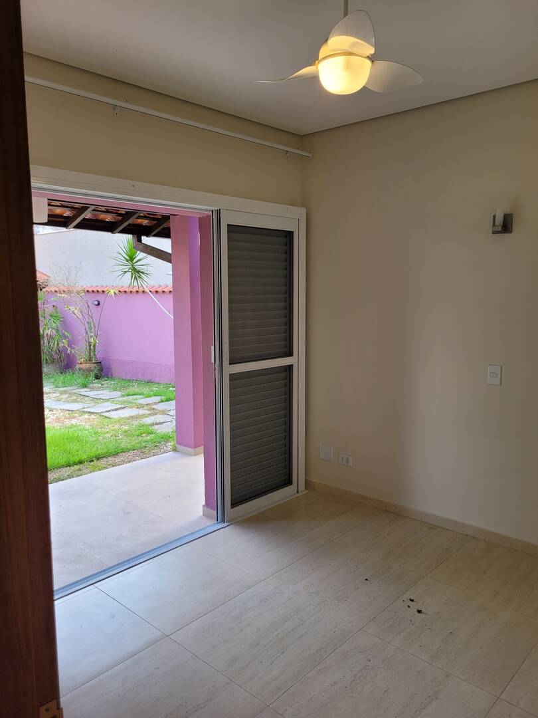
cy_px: 359
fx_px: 539
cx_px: 269
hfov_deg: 53.1
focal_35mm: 26
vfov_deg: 67.3
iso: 40
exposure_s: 1/150
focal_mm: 5.4
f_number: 1.8
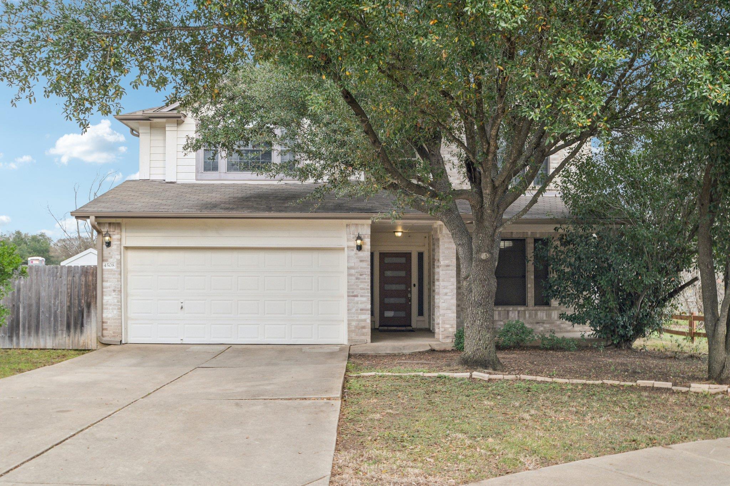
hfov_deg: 53.1
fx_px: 730
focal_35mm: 36
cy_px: 243
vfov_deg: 36.9
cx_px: 365
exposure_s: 1/100
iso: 400
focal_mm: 24
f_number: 8
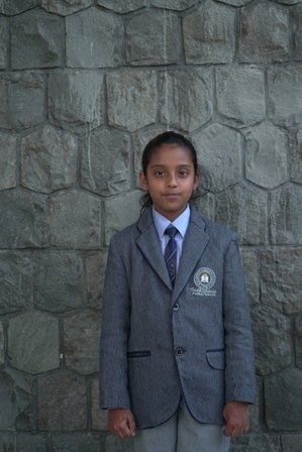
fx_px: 754
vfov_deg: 33.4
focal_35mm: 60
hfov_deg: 22.6
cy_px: 226
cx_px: 151
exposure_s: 1/125
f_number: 5
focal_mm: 60
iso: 160
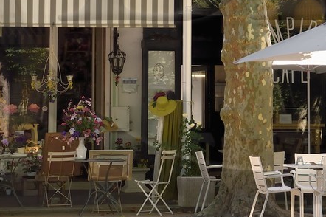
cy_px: -100
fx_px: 1801
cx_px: 266
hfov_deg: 10.3
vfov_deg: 6.8
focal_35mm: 199
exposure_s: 1/80
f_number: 9
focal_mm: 55
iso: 200
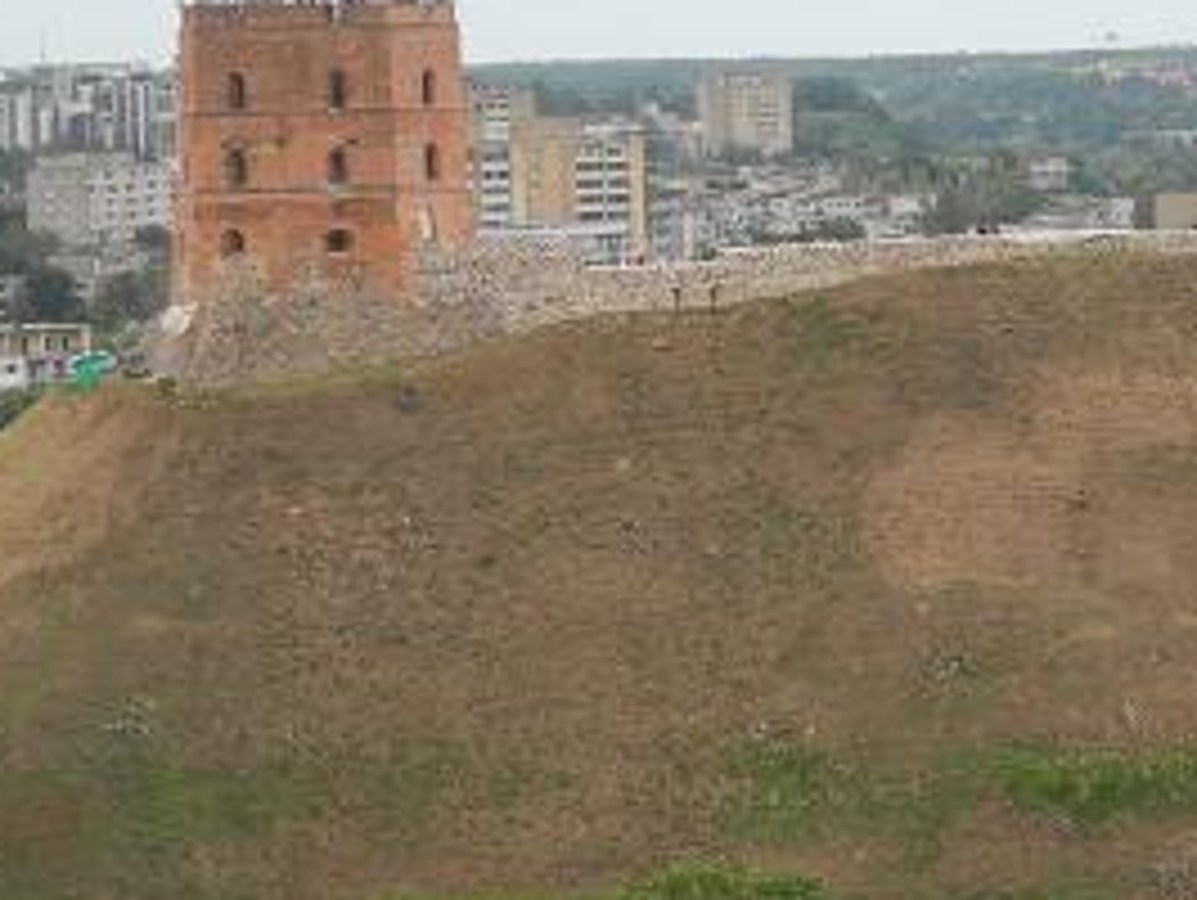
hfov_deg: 6.7
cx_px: 1120
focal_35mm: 294
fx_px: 10176
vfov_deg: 5.1
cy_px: 410
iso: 100
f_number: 5
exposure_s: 1/160
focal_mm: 32.6
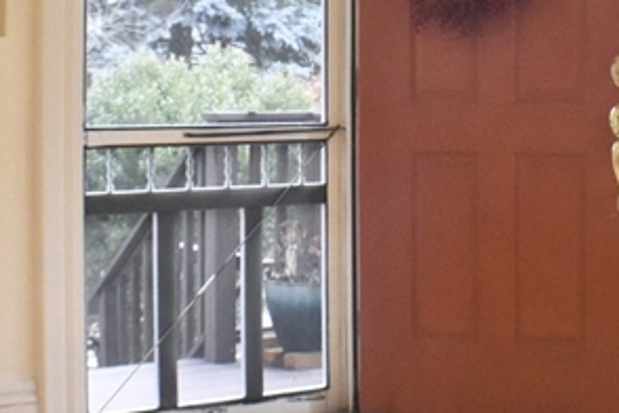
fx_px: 1977
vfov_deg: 11.8
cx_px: 533
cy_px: 45
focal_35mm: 115
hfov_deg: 17.6
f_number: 11
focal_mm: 22
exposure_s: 1/50
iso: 1600
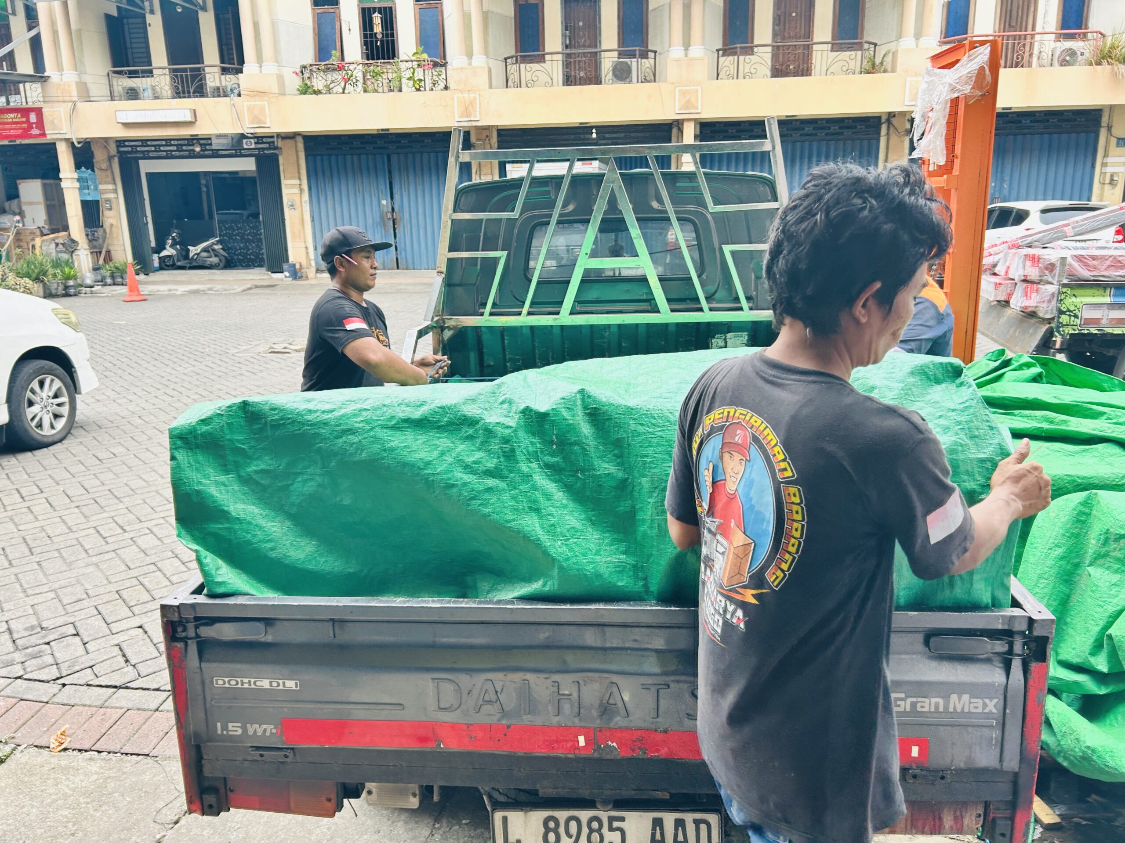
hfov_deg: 67.3
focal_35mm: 26
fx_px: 845
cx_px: 562
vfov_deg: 53.1
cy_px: 422
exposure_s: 1/225
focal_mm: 5.7
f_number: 1.5
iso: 40
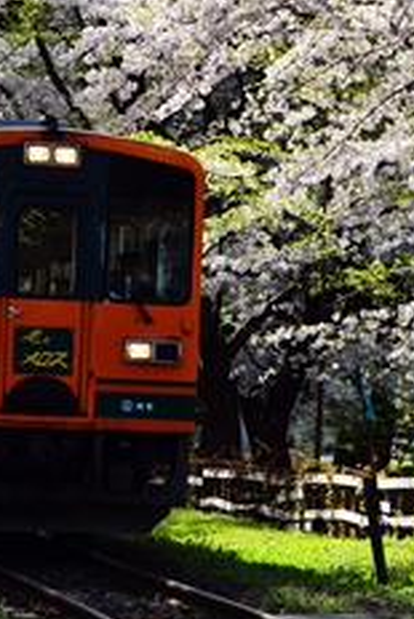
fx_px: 4013
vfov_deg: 8.8
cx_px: 81
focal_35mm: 233
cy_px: 184
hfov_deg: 5.9
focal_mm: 135
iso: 400
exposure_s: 1/320
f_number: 9
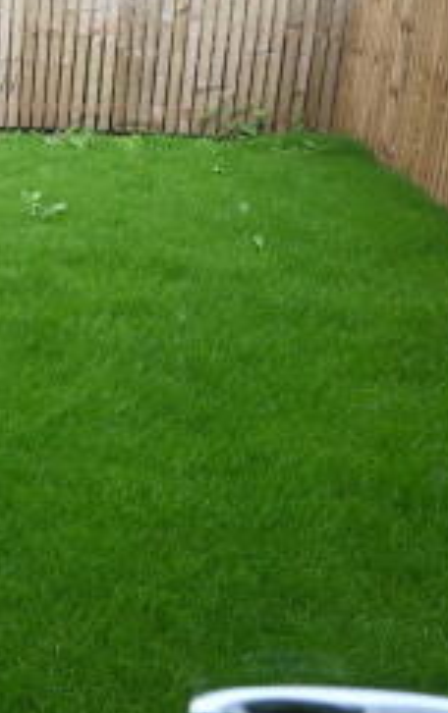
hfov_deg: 24.6
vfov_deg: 41.8
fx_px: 934
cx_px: -80
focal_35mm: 48
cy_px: 358
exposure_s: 1/100
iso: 125
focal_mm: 16
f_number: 5
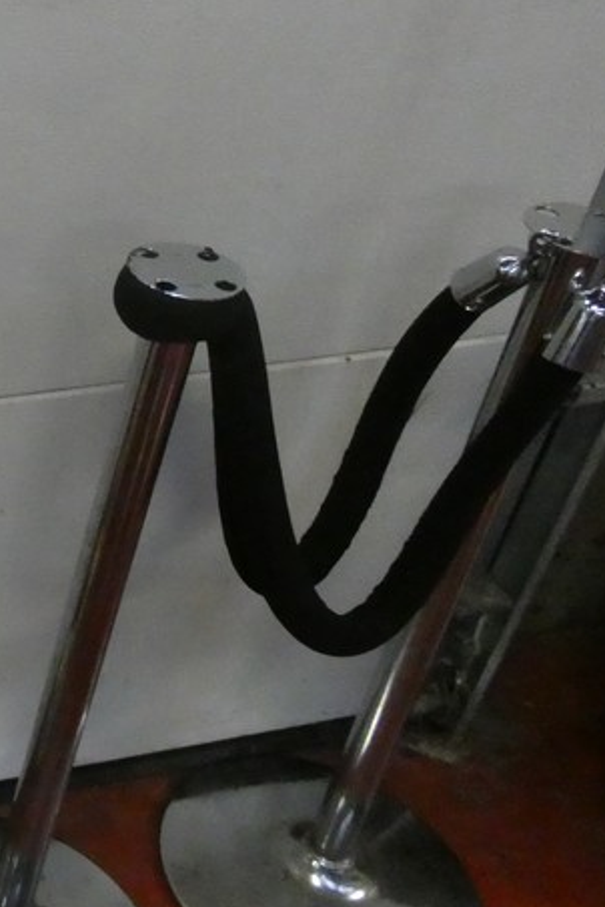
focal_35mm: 60
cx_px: -457
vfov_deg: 33.1
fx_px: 1512
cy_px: 288
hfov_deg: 18.3
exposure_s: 1/125
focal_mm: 4.3
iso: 1250
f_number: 3.3
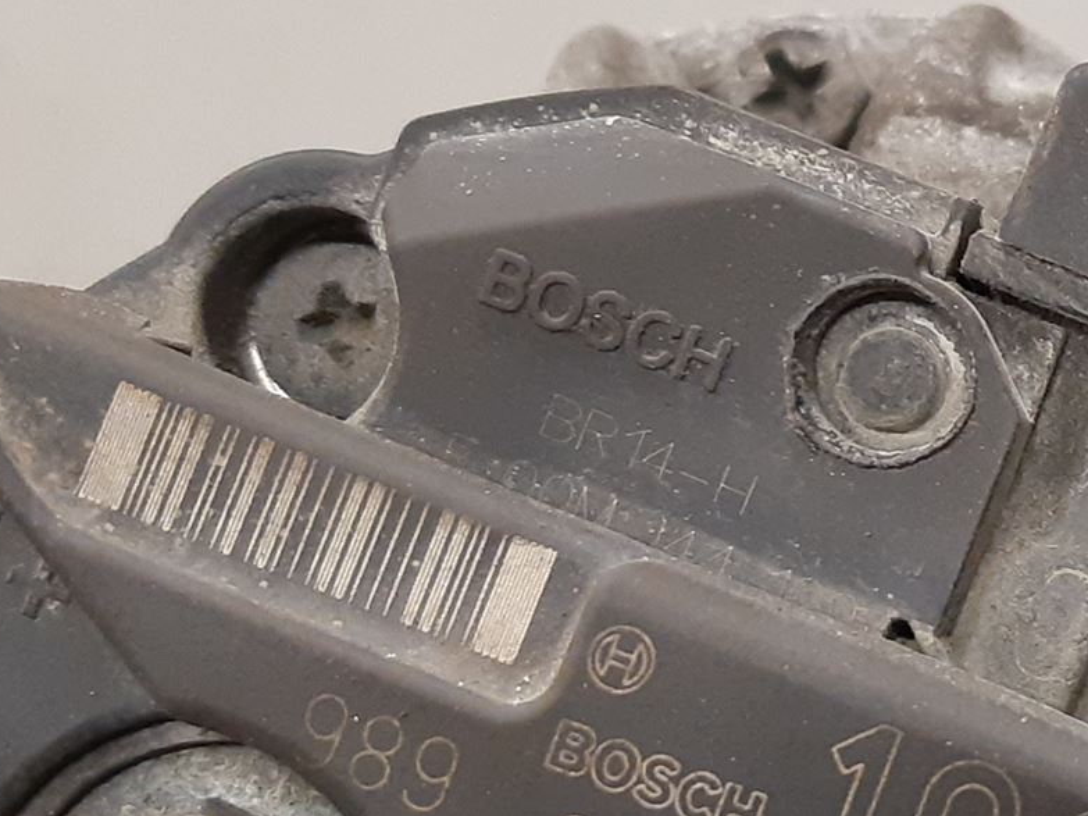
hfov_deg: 25.2
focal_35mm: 68
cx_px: 1358
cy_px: 598
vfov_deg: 21.5
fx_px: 2137
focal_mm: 3.93
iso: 200
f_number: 1.7
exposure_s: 1/50
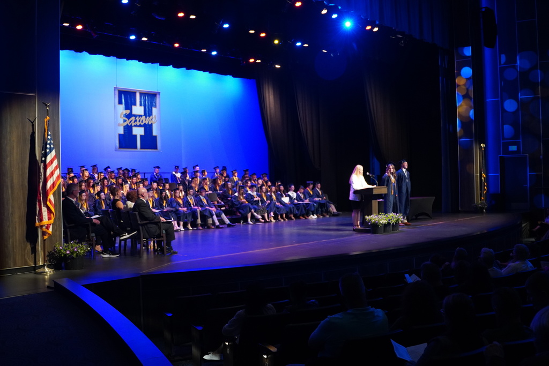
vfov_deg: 36.9
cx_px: 274
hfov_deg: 53.1
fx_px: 549
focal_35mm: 36
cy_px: 183
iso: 2000
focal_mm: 24
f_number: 2.8
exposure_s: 1/160
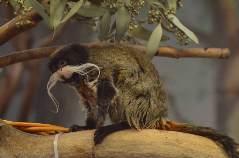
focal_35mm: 202
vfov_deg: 6.8
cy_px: 79
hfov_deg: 10.2
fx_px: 1342
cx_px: 120
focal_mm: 135
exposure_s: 1/320
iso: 3200
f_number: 4.2
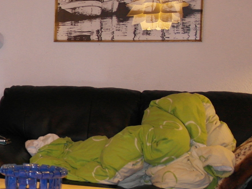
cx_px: -136
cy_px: 97
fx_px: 648
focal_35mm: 89
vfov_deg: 16.6
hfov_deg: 19.1
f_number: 3.5
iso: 800
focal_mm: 20
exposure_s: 1/20
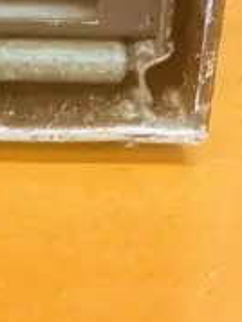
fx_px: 1497
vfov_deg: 10.7
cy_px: -421
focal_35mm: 161
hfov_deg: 8.7
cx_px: -237
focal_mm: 3.99
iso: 400
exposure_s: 1/25
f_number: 1.8
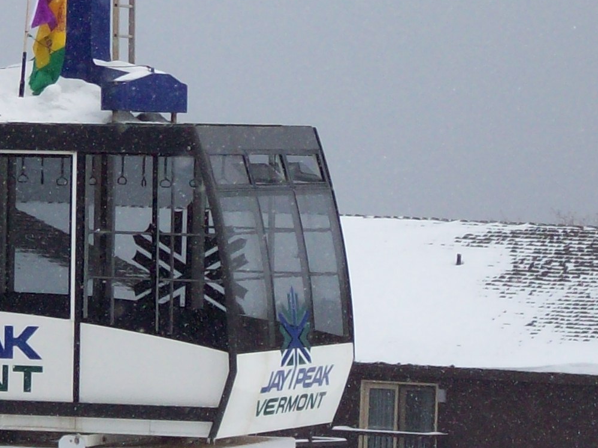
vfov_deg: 4.4
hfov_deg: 5.8
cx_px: 53
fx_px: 5872
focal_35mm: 340
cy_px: 35
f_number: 5.2
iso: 80
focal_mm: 18.6
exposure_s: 1/554
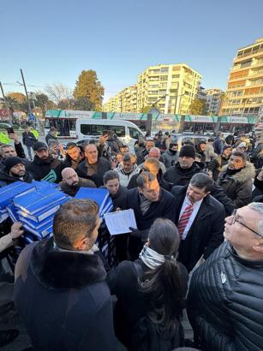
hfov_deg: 85.6
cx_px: 132
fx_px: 142
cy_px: 176
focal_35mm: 14
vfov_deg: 102.1
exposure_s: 1/99
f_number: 2.2
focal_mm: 2.22
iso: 64
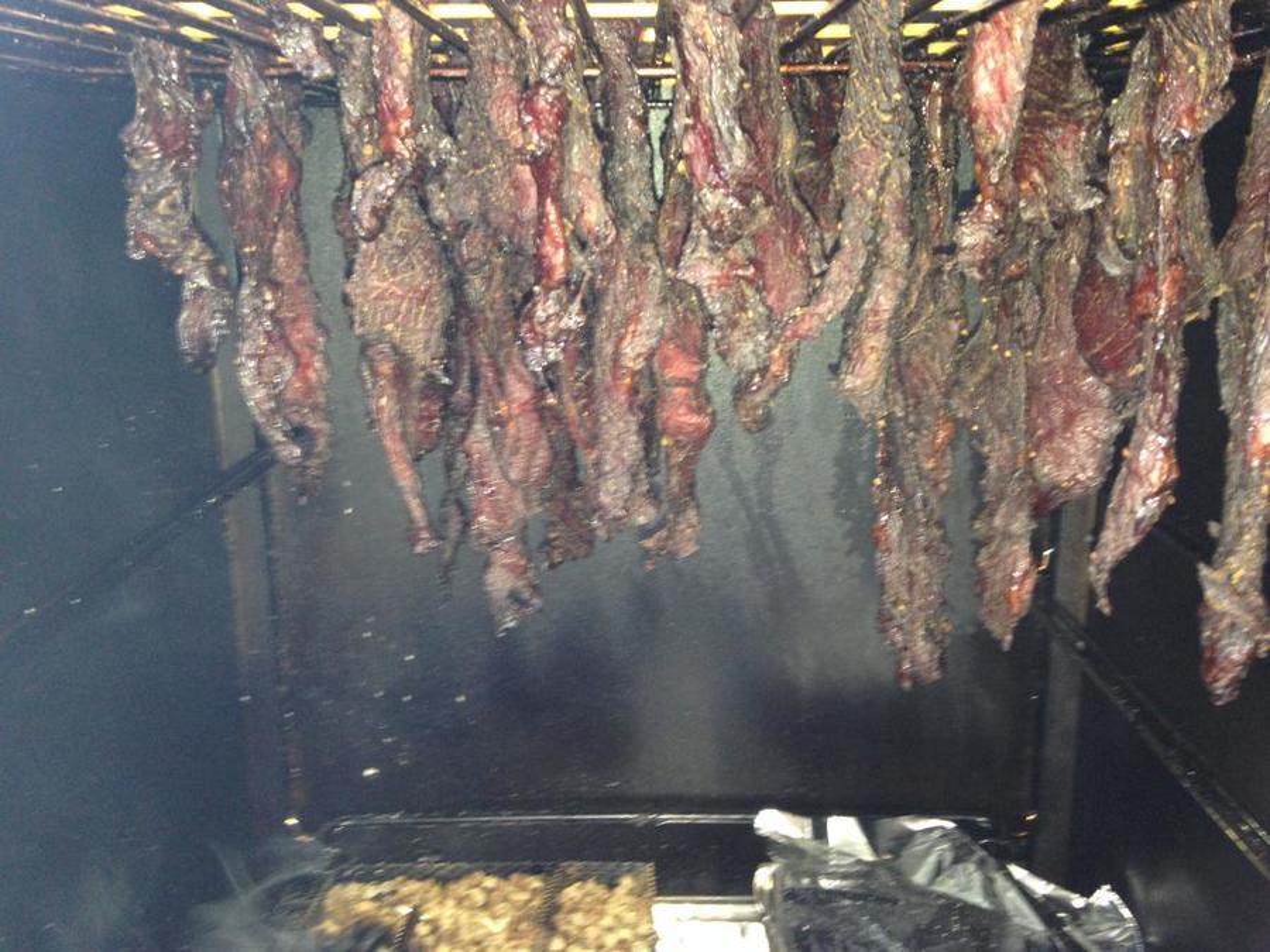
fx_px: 1211
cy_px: 476
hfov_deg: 55.4
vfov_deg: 42.9
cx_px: 635
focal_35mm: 33
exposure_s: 1/20
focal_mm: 4.12
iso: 160
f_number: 2.4
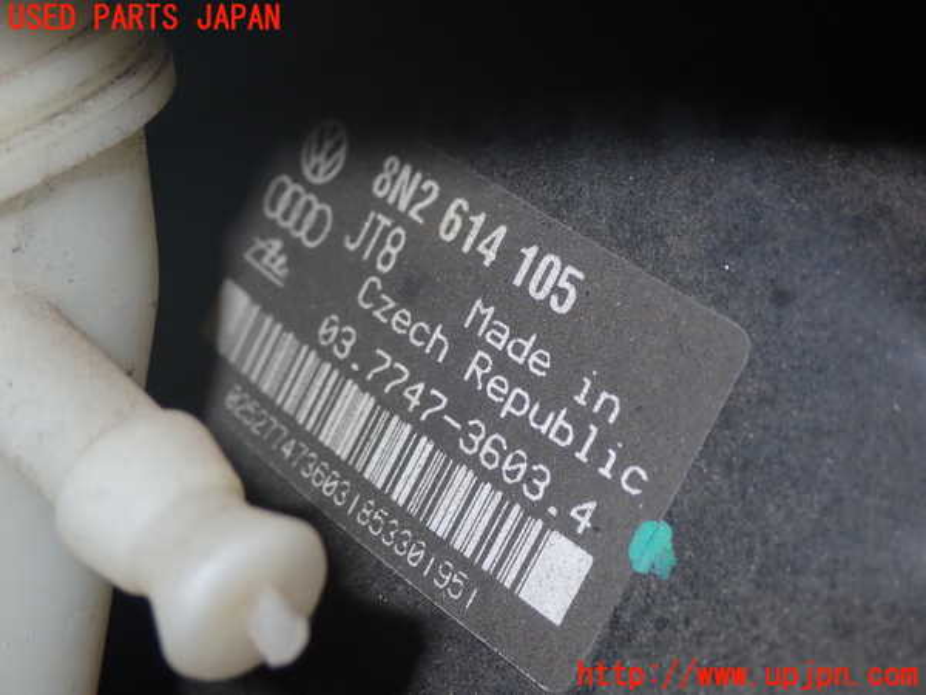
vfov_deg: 21.9
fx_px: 1792
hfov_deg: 29.0
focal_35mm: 67
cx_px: 463
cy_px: 348
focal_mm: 11.88
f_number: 11
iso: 200
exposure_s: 1/60
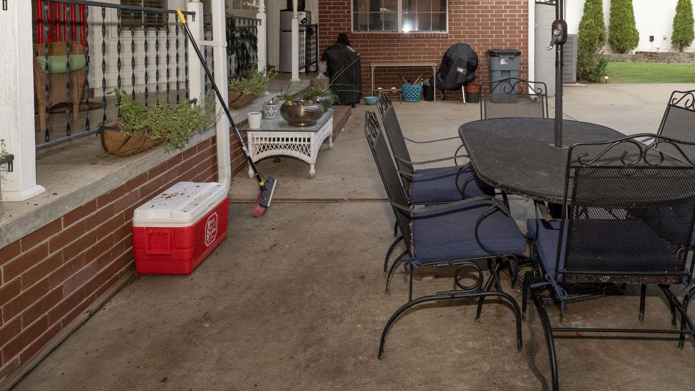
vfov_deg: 40.4
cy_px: 56
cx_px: 414
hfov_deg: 69.2
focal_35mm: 27
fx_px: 498
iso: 1250
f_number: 8
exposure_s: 1/200
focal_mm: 14
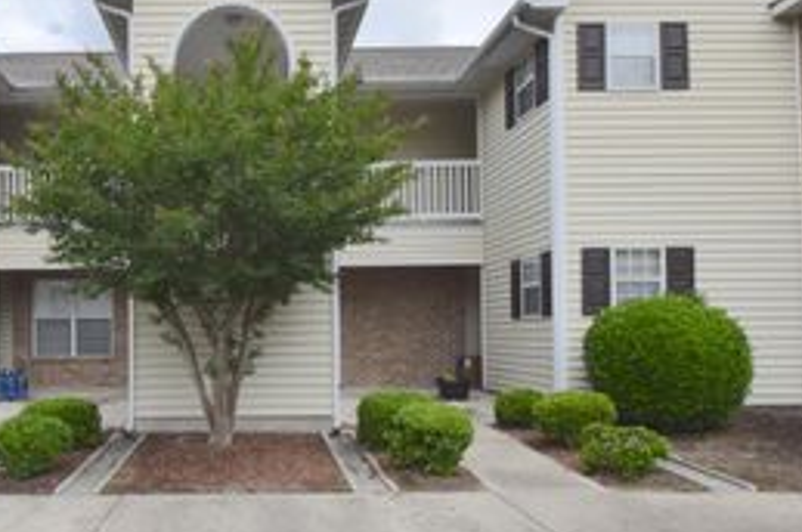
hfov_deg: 61.4
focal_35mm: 29
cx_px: 238
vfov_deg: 44.6
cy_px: 326
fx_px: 645
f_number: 10
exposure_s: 1/400
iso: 200
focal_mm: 10
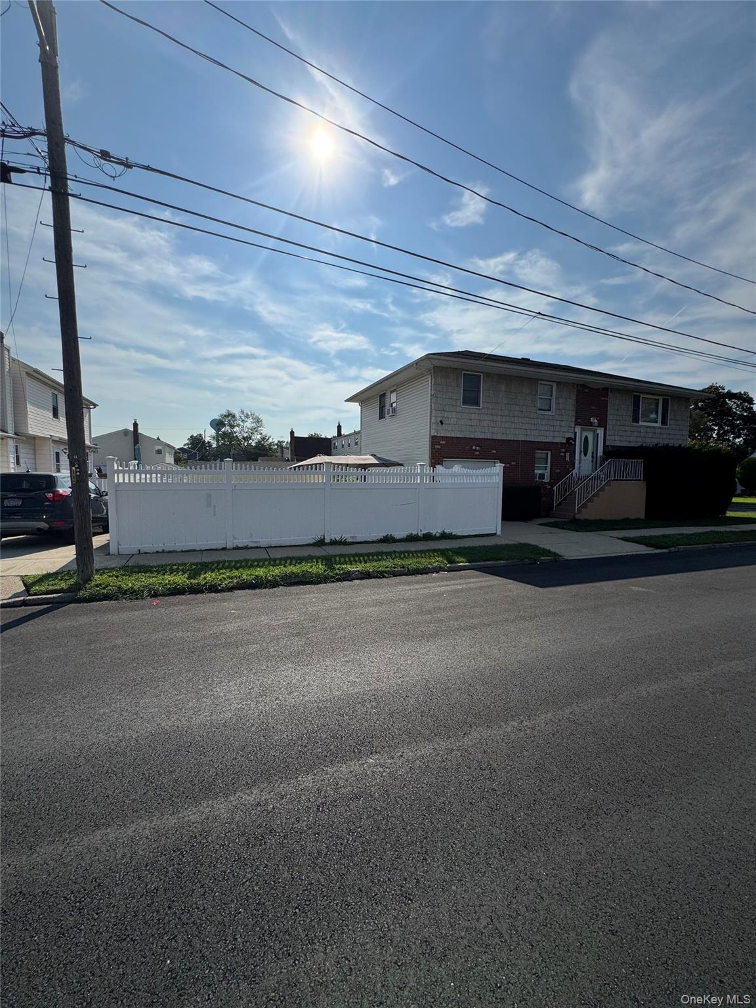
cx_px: 378
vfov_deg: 102.1
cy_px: 504
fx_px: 408
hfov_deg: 85.7
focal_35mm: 14
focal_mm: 2.22
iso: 32
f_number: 2.2
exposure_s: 1/4630
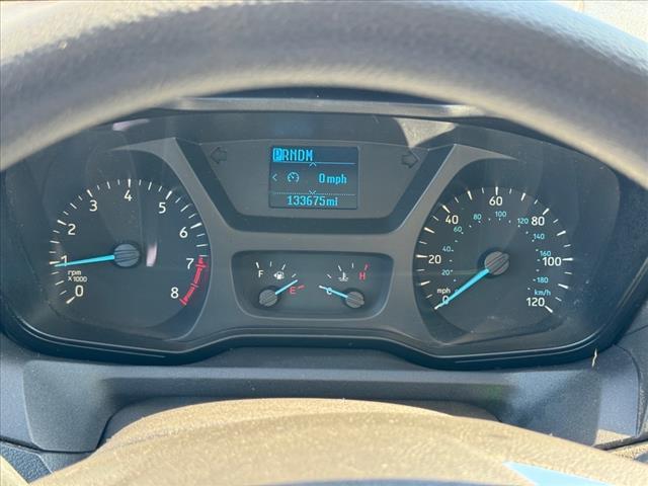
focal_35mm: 48
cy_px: 243
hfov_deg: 39.7
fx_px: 899
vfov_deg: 30.3
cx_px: 324
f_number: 1.78
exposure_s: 1/82
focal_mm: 6.76
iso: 100
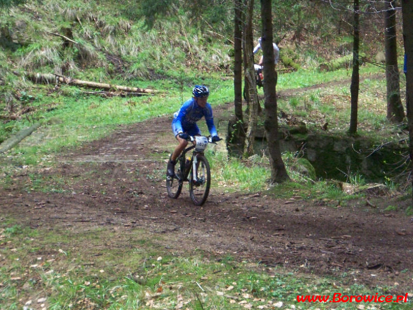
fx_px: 1396
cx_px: 206
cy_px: 155
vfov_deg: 12.7
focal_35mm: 117
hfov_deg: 16.8
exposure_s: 1/200
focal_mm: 19.2
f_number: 4.4
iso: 400
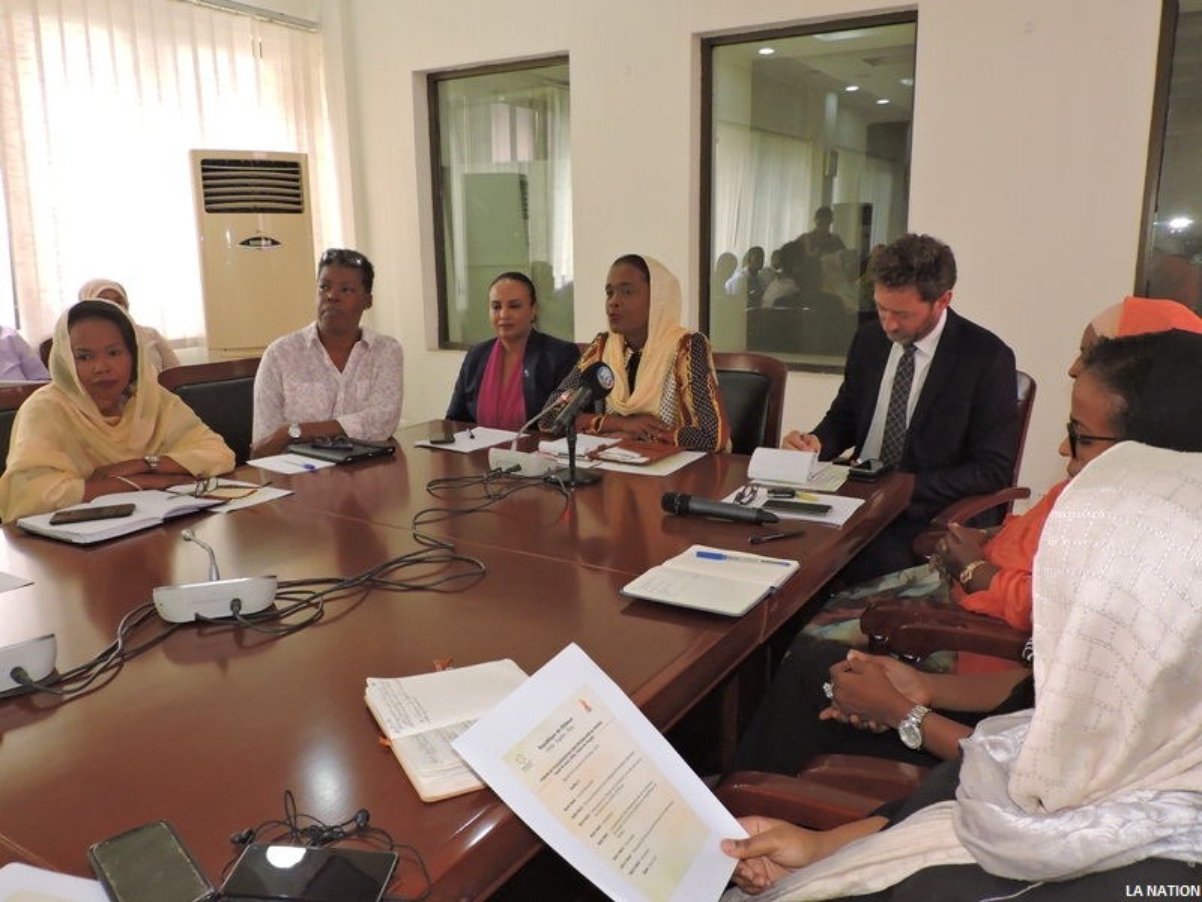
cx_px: 601
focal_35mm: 28
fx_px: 972
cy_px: 451
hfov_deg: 63.4
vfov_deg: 49.7
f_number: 3.1
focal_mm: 5
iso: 800
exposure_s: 1/125
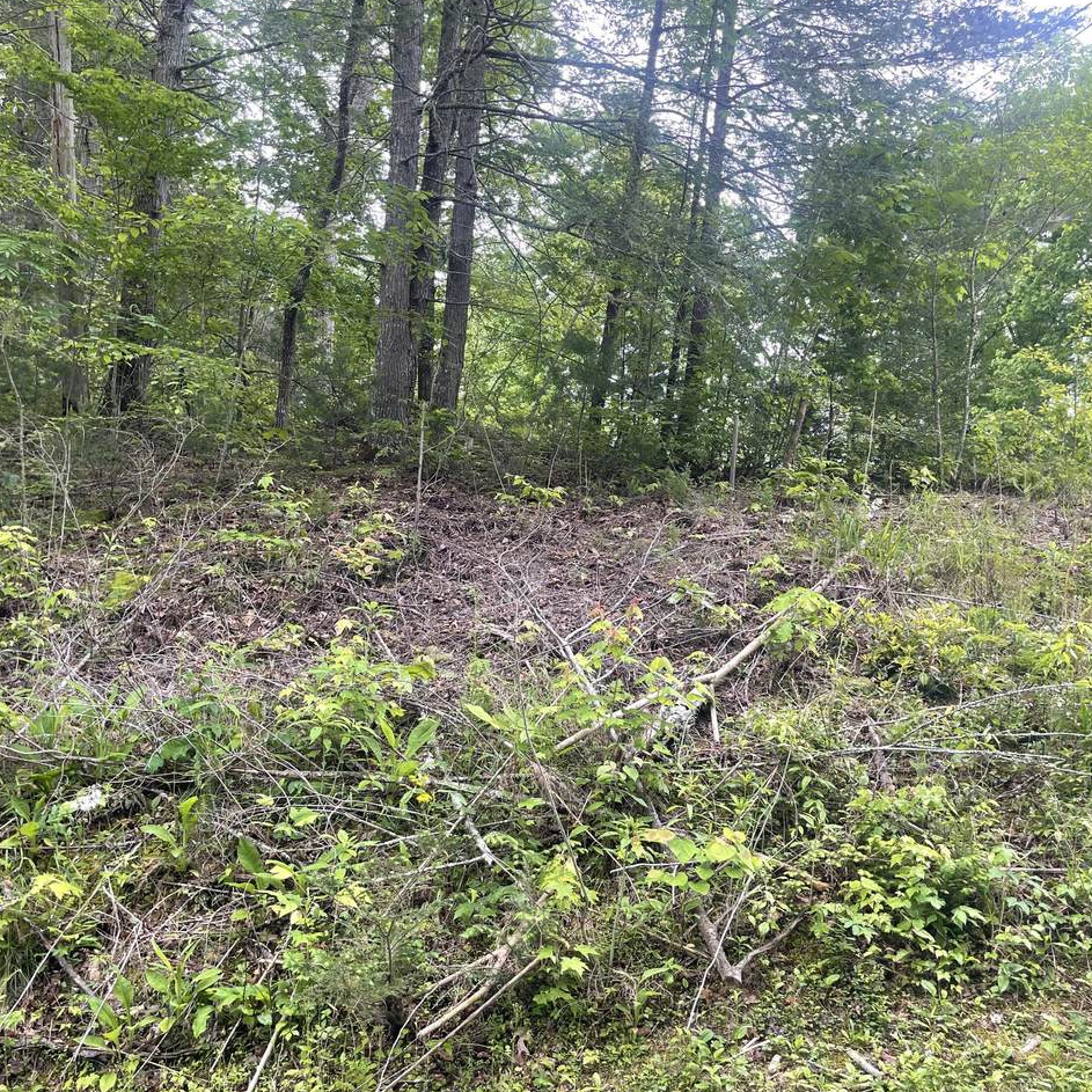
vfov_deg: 54.0
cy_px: 543
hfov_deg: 54.0
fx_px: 1071
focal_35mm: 30
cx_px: 521
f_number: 1.6
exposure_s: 1/121
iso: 50
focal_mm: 5.1
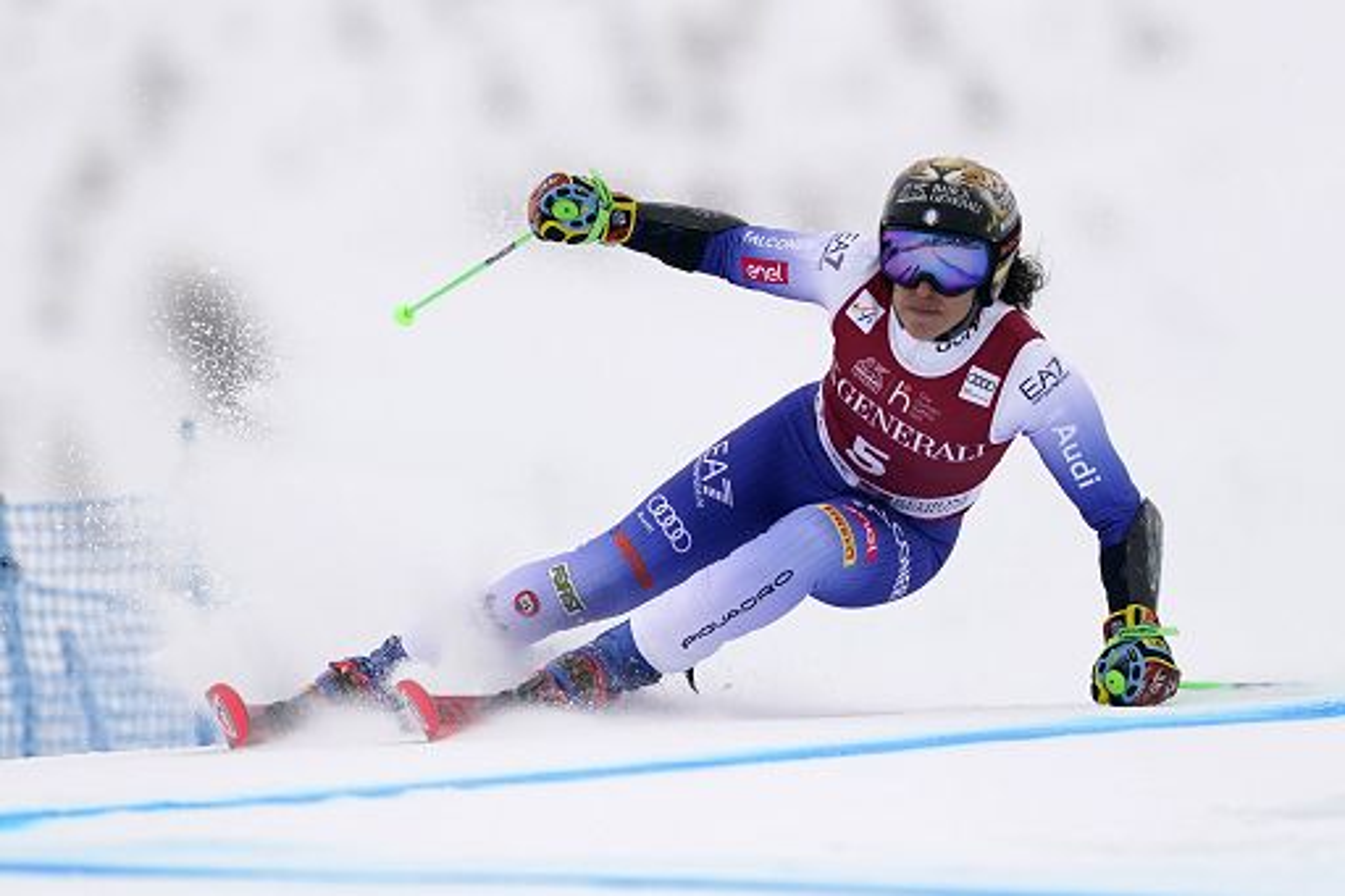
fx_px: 15686
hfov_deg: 4.9
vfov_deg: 3.3
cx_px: 672
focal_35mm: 420
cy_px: 448
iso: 500
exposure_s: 1/4000
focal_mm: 420
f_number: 4
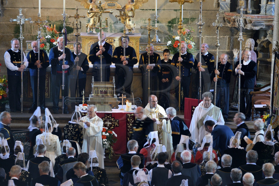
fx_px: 1356
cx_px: 140
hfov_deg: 11.7
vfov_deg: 7.8
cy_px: 93
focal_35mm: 175
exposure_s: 1/10
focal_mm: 175
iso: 1600
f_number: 6.3
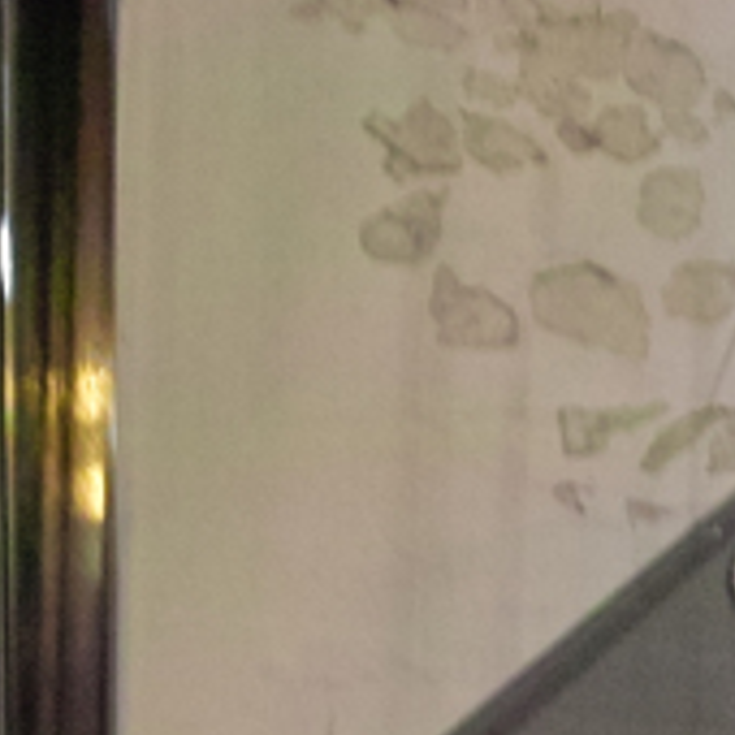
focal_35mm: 210
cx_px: 566
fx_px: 5045
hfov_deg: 8.3
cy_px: 1444
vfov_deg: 8.0
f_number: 2.8
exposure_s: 1/13
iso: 800
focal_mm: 24.2
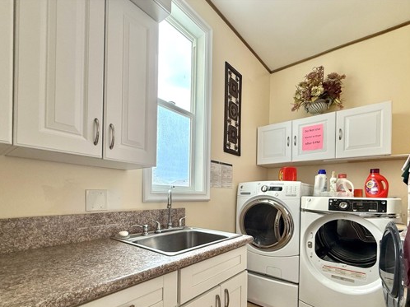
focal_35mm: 18
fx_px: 213
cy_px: 196
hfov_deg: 87.8
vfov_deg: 70.1
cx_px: 209
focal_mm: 2.22
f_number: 2.2
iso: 200
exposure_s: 1/120
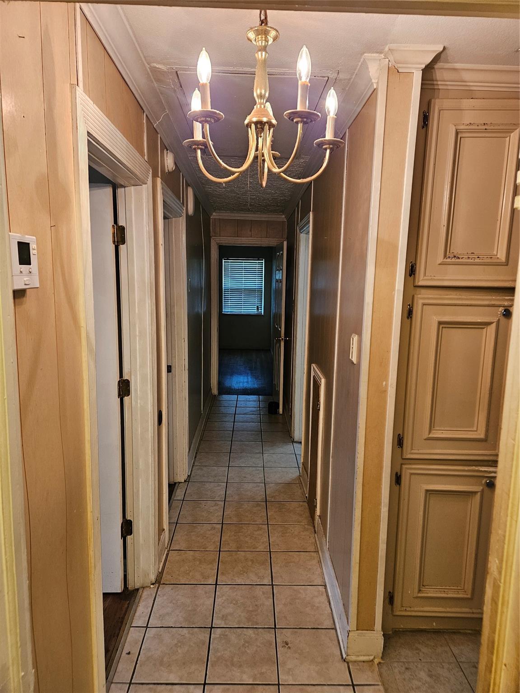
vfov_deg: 73.9
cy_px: 346
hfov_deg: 58.9
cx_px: 260
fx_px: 461
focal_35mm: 23
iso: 320
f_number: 1.8
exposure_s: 1/120
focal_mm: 5.4
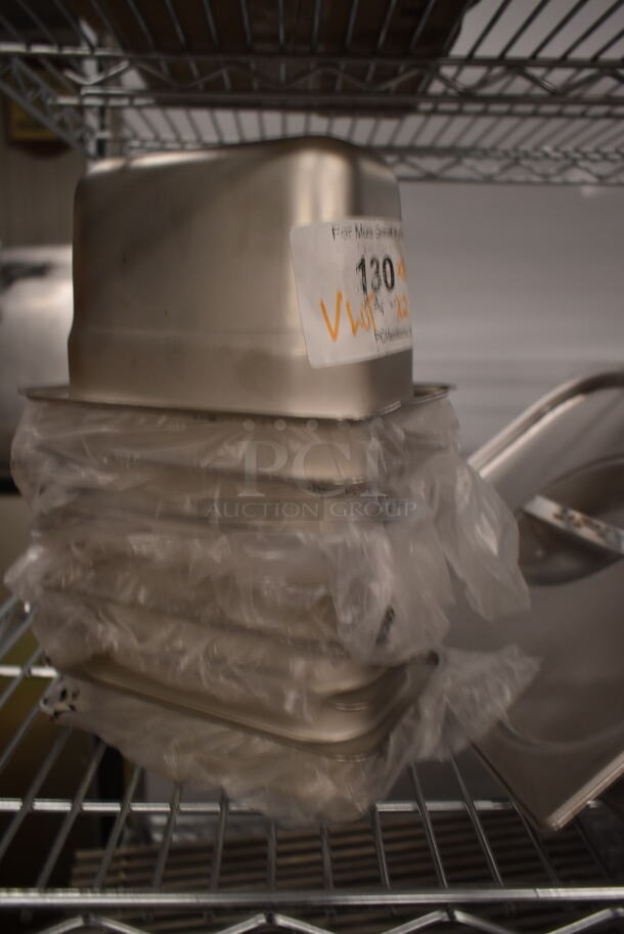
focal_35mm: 30
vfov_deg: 61.9
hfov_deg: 43.7
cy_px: 467
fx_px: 779
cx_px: 312
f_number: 3.5
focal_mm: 20
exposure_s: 1/125
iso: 720
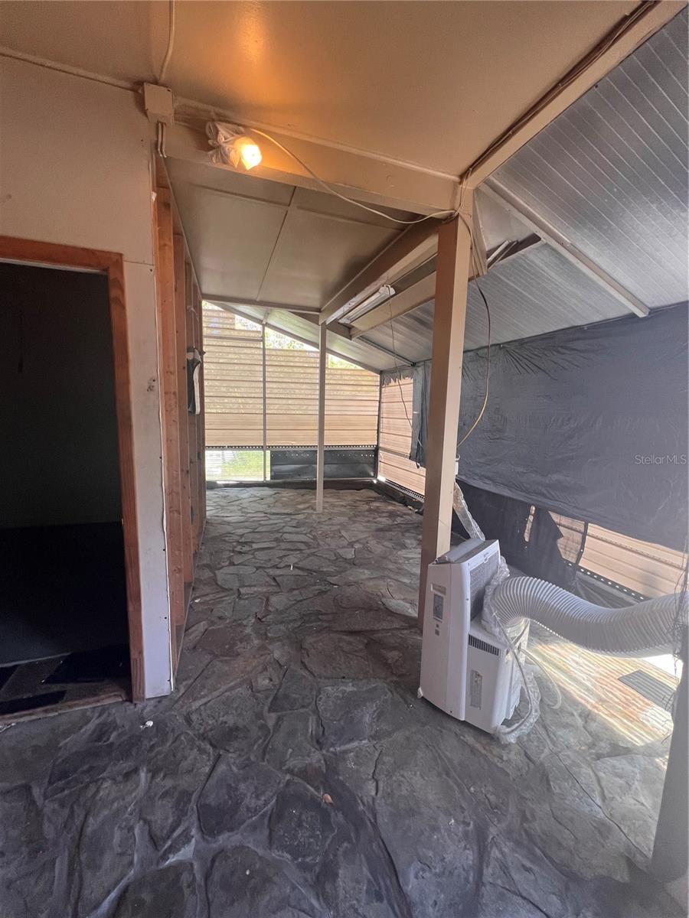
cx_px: 344
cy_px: 459
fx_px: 345
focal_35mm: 13
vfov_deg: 106.2
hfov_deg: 89.9
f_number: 1.8
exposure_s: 1/99
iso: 100
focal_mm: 1.57
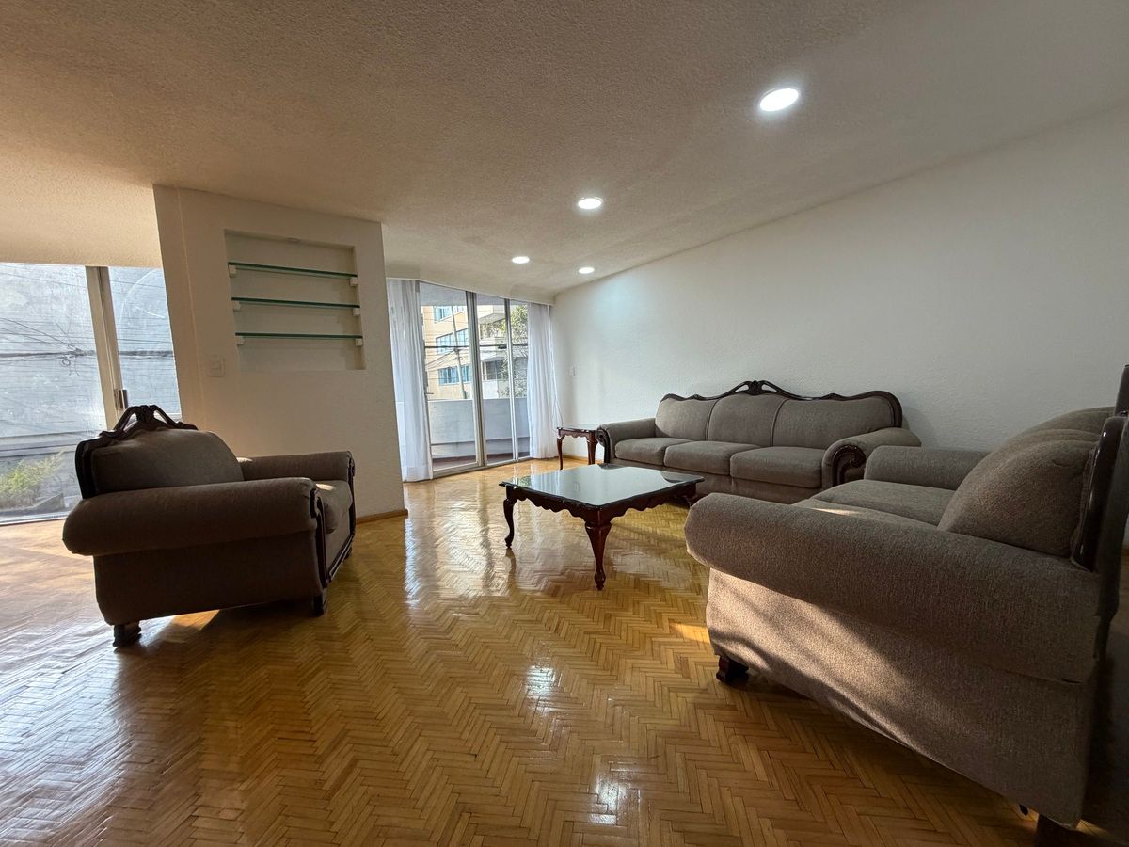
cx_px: 564
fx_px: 457
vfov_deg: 85.7
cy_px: 424
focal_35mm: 14
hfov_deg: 102.1
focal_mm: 2.22
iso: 250
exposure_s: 1/120
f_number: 2.2
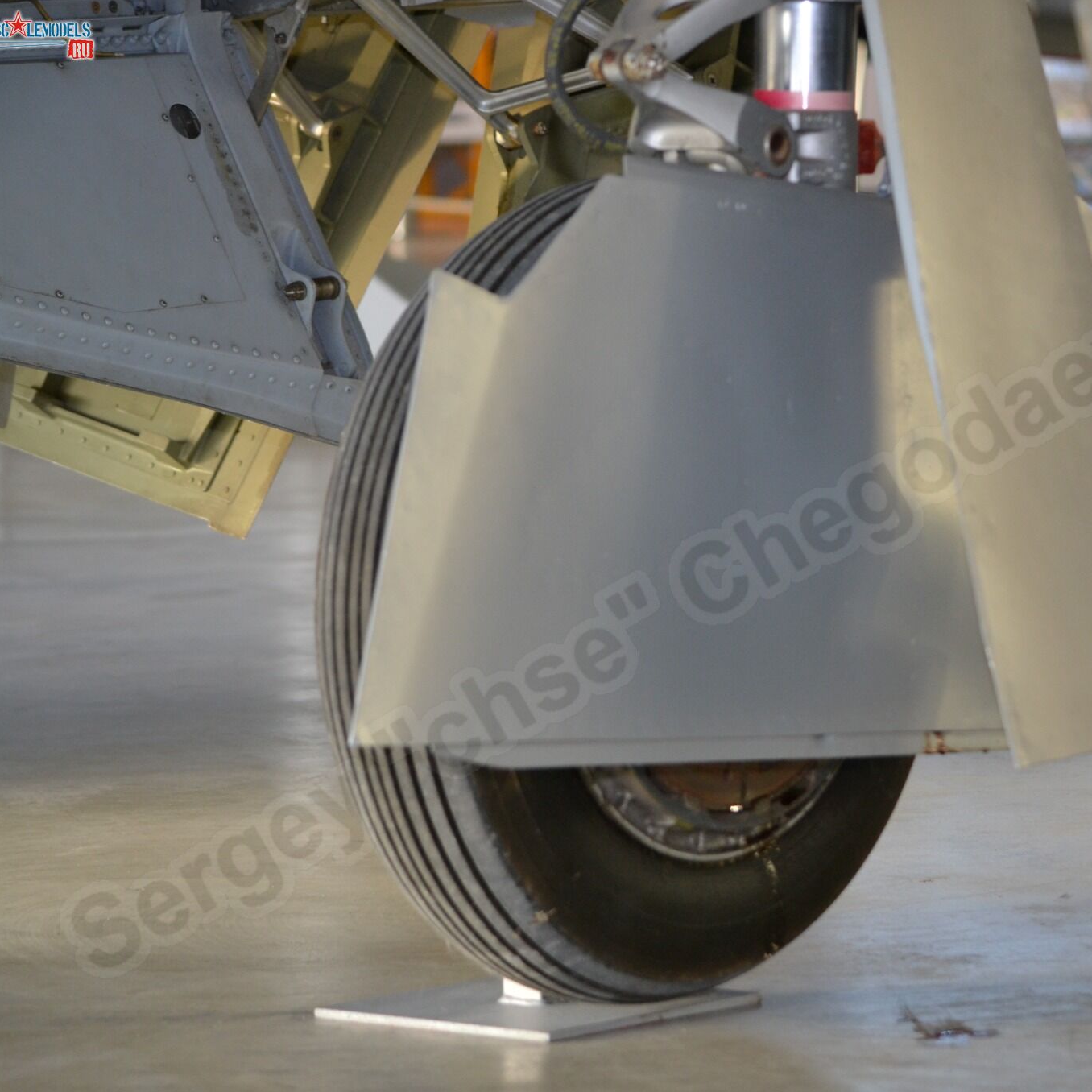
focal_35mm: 154
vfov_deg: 11.3
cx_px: 770
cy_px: 548
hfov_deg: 11.3
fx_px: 5496
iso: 720
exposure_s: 1/60
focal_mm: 80
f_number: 4.5
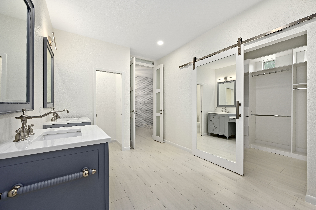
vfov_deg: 81.1
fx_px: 123
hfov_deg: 104.3
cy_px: 105
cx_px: 158
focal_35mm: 14
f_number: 8
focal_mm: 14
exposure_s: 1/8
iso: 800
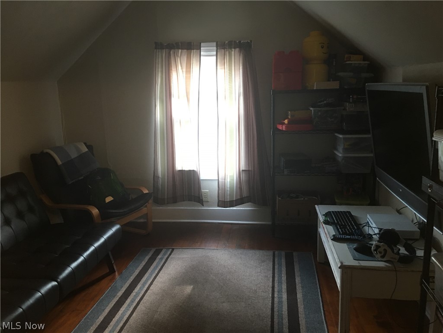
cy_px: 166
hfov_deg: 61.7
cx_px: 222
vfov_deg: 48.2
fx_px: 371
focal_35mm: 29
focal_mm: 4.15
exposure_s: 1/15
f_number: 2.2
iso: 80
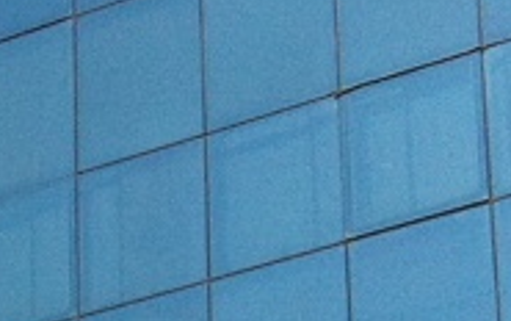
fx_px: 3610
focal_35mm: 259
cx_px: -848
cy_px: 897
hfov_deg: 7.4
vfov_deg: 4.9
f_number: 2.8
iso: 80
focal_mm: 3.85
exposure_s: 1/1676
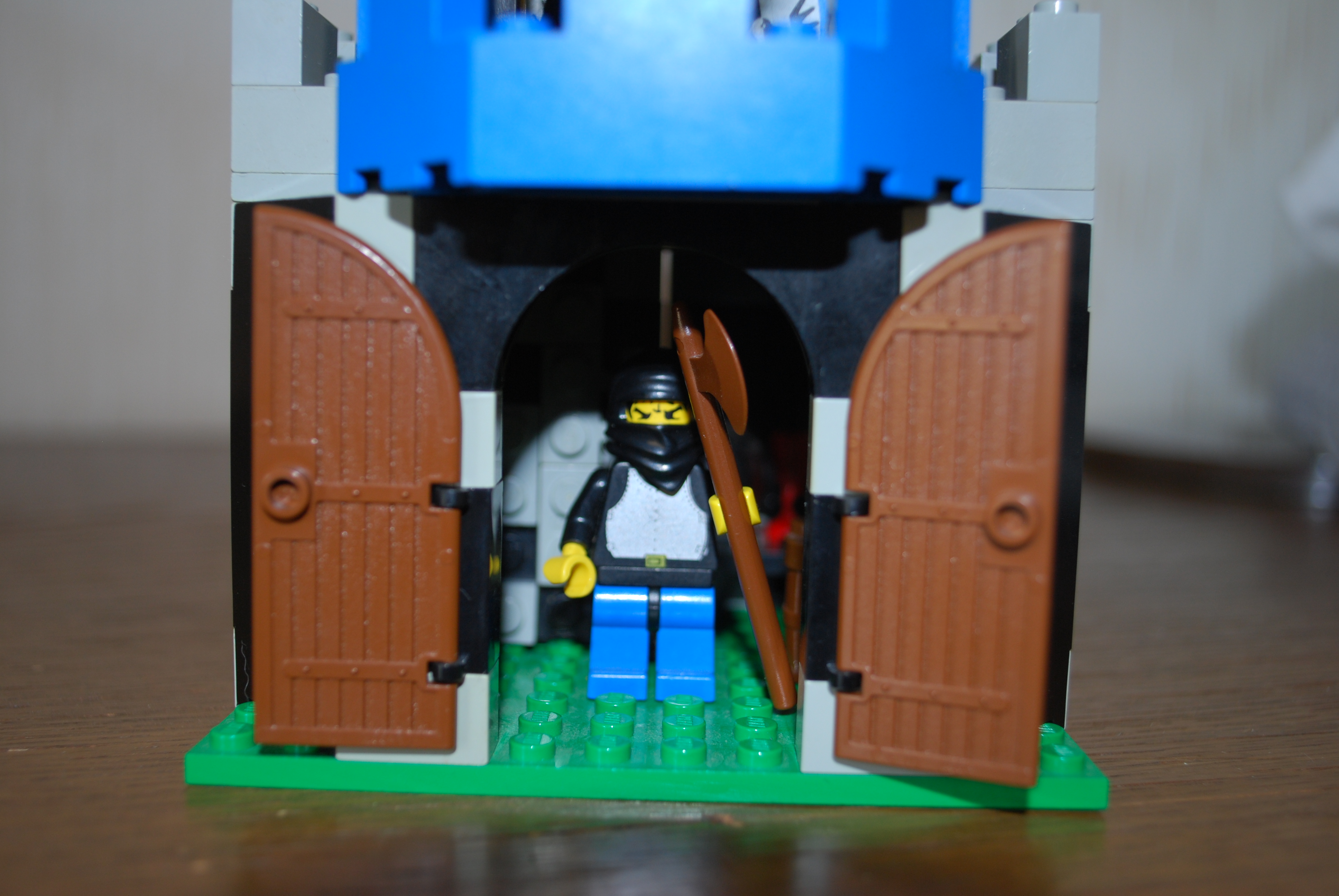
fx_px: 1341
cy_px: 448
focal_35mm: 36
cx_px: 670
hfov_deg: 53.1
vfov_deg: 37.0
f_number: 4.2
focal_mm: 24
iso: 200
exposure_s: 1/60
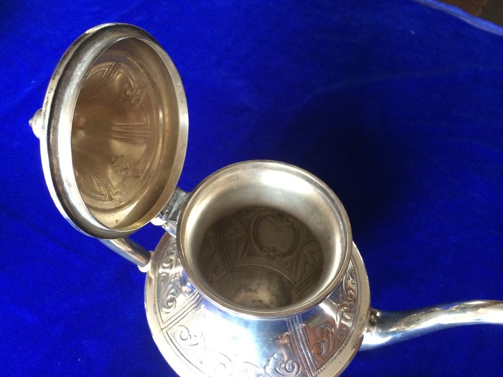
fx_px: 436
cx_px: 252
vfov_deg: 46.8
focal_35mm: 30
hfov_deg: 60.0
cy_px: 188
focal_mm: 4.12
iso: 200
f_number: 2.2
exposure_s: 1/30
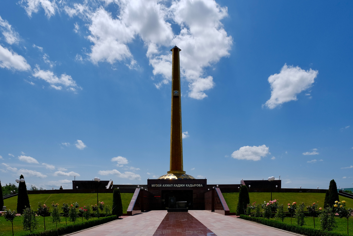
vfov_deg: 53.1
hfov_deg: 73.7
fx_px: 235
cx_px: 176
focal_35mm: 24
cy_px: 118
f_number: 8
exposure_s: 1/850
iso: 160
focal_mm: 16
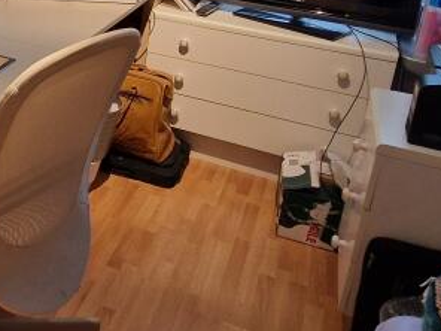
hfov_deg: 36.0
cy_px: 1
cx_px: -40
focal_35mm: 45
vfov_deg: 30.0
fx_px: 573
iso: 320
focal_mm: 2.2
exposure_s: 1/33
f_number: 2.2
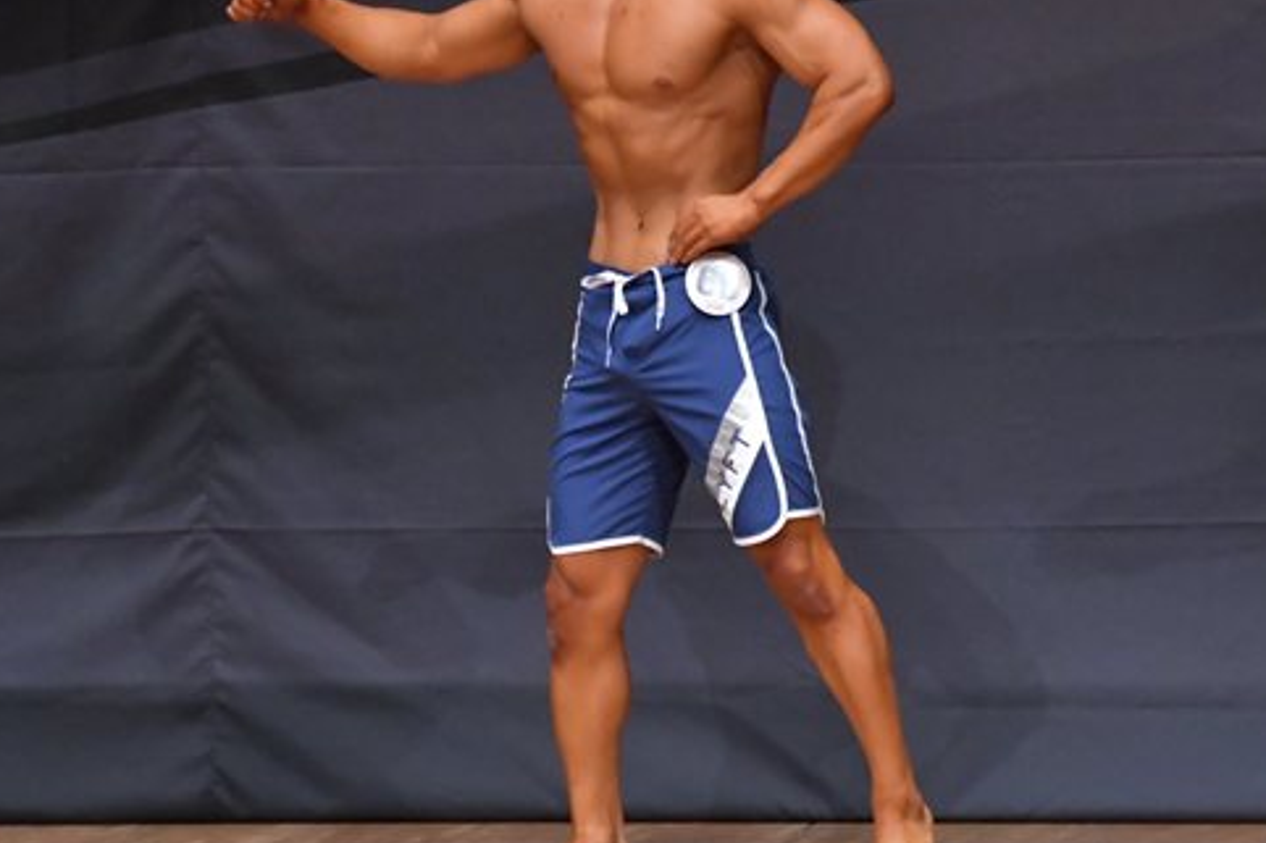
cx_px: 513
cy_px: 362
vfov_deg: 2.7
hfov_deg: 4.1
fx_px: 17822
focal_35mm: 507
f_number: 5.6
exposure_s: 1/400
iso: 6400
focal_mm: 210
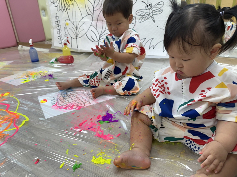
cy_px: 88
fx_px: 164
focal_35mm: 24
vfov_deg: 56.8
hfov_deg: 71.6
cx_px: 118
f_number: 1.78
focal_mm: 6.86
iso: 80
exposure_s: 1/120
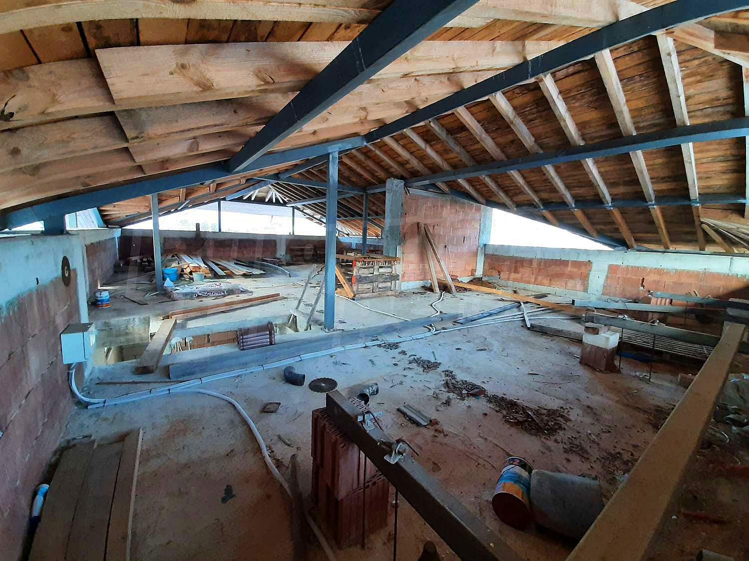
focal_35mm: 13
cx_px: 374
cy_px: 280
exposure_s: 1/50
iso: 200
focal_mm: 1.42
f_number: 2.2
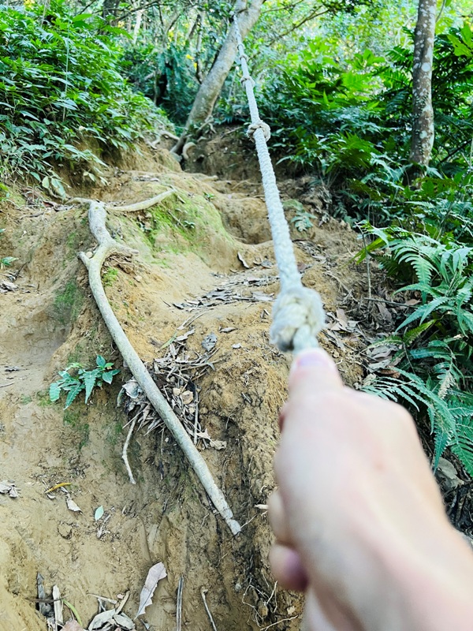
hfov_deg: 53.1
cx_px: 236
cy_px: 316
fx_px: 474
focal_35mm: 26
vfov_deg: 67.3
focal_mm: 5.7
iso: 160
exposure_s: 1/60
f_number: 1.5
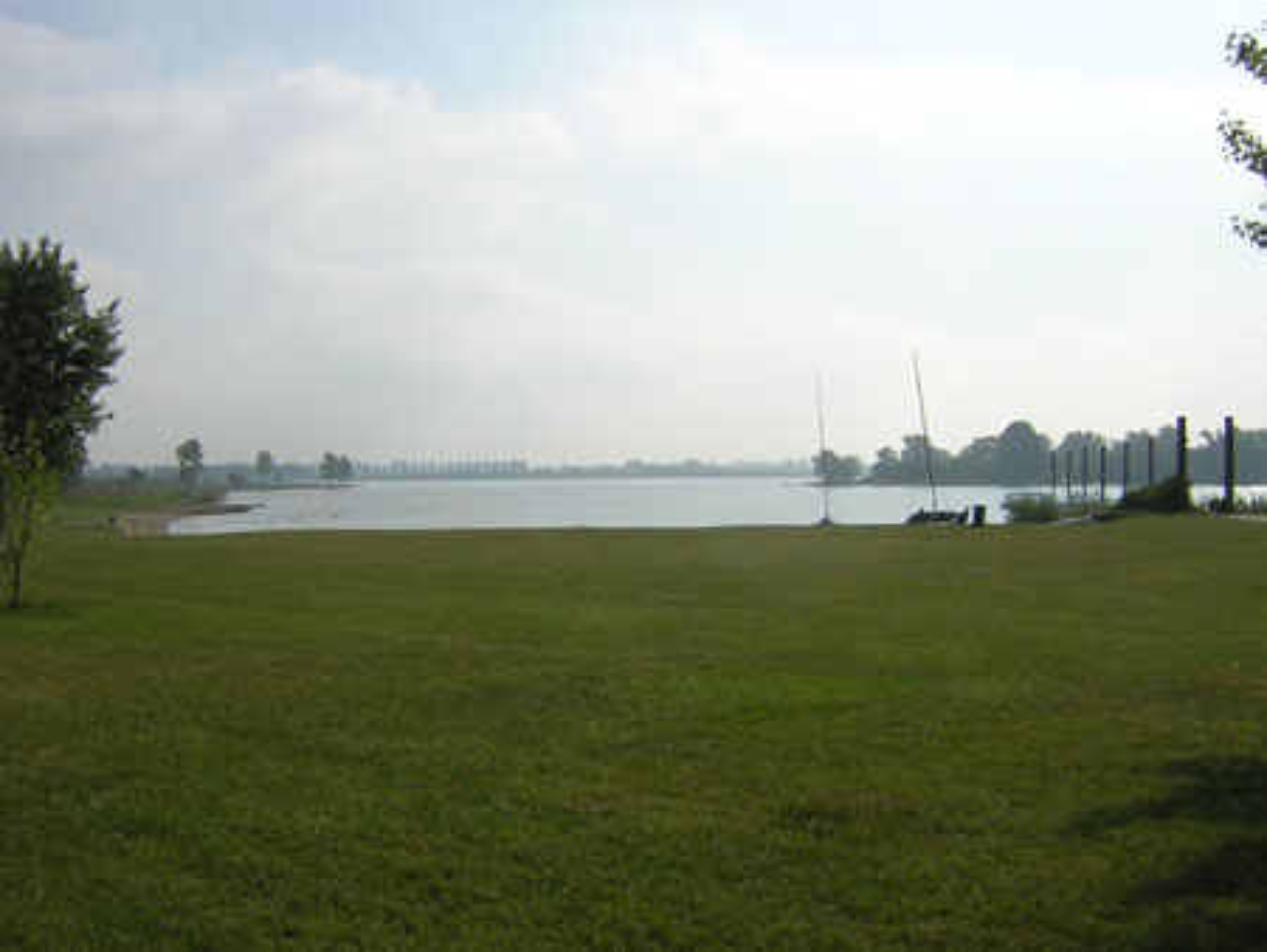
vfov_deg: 39.7
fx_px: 1318
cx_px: 634
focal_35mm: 36
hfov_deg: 51.3
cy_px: 476
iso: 100
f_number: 5.2
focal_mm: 4.7
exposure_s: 1/720
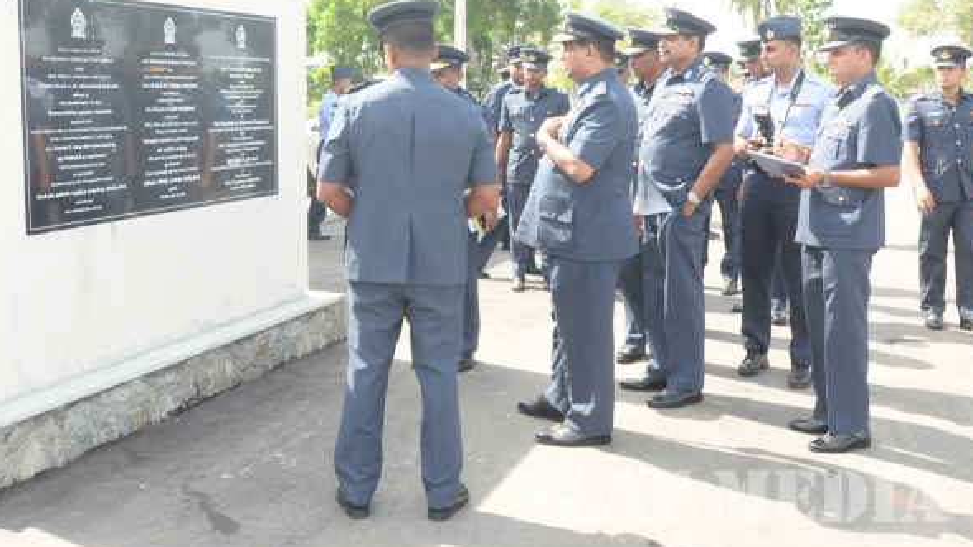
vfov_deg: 28.9
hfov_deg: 49.3
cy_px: 213
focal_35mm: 41
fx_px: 1058
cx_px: 438
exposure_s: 1/200
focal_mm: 22
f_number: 10
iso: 800
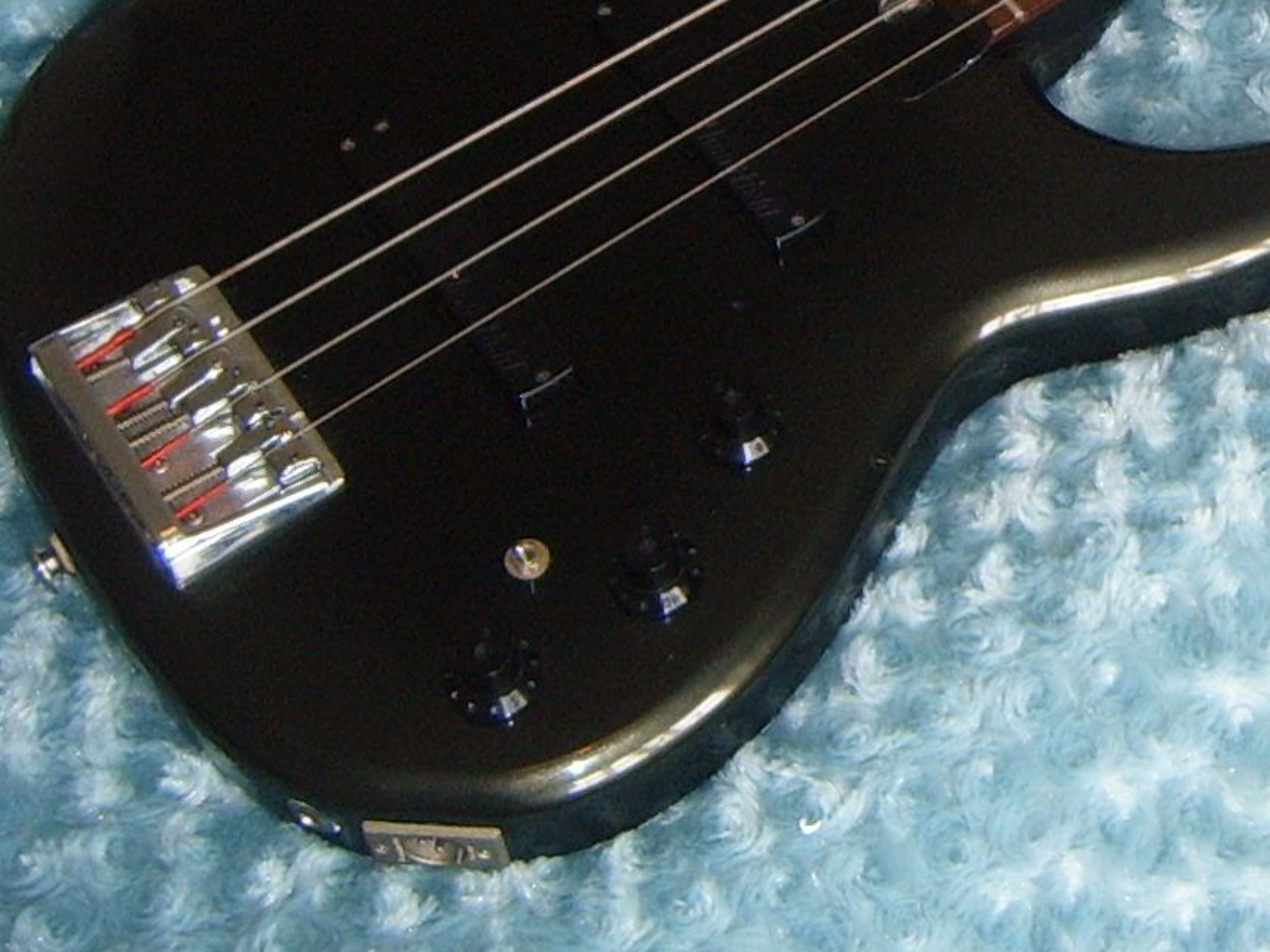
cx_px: 1375
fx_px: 3338
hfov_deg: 20.6
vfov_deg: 15.7
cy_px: -122
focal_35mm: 91
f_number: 2.8
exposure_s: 1/45
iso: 141
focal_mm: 5.8
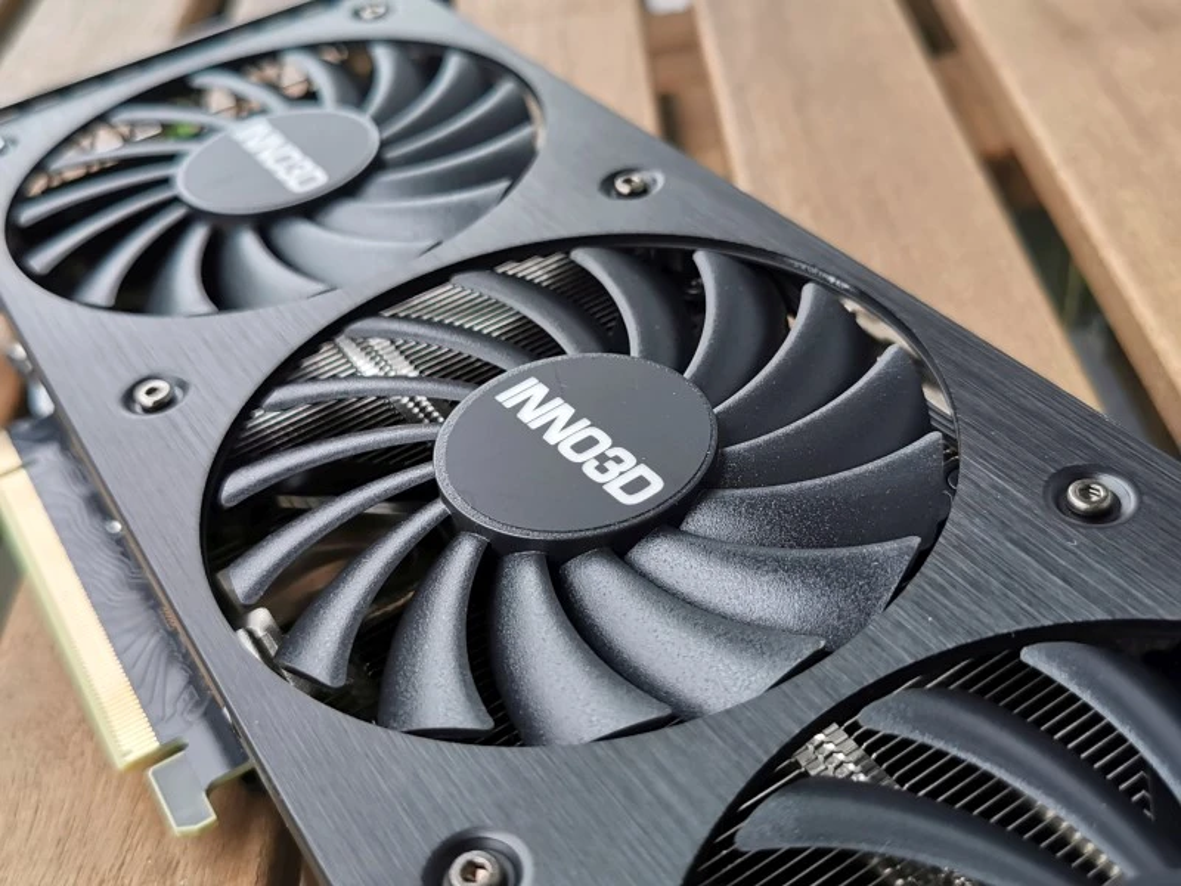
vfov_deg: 36.8
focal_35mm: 39
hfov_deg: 47.9
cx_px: 590
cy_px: 443
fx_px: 1331
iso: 160
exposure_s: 1/100
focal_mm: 5.56
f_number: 1.6
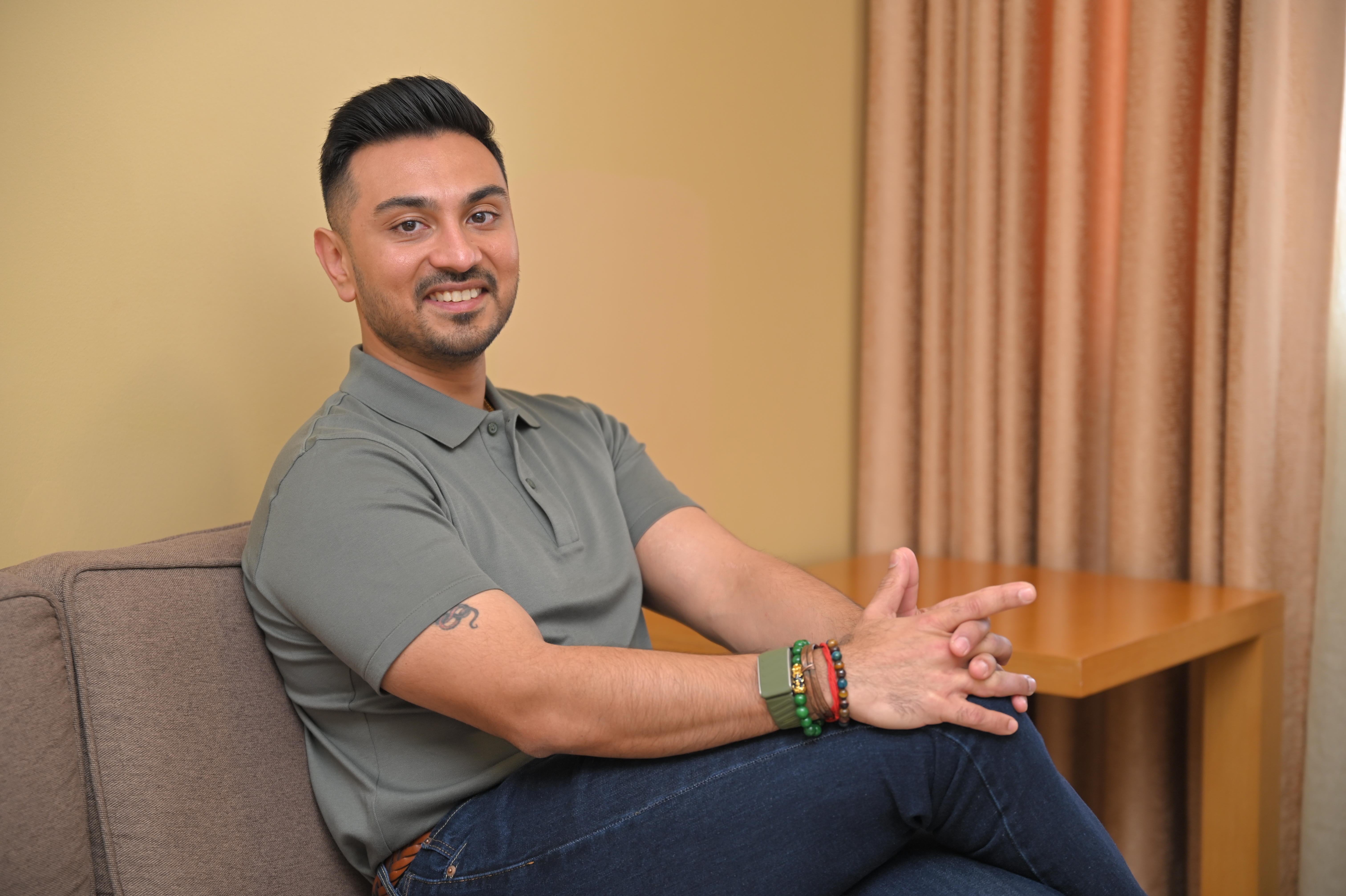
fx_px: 2615
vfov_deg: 19.4
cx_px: 673
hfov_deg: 28.9
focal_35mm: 70
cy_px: 448
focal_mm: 70
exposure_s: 1/100
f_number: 2.8
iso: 400
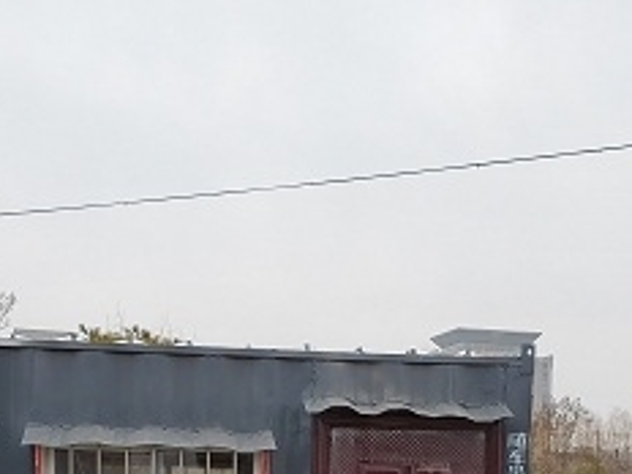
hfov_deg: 31.2
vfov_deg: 22.0
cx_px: 343
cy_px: 560
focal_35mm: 62
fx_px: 1132
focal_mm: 4.3
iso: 50
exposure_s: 1/299
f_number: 2.4
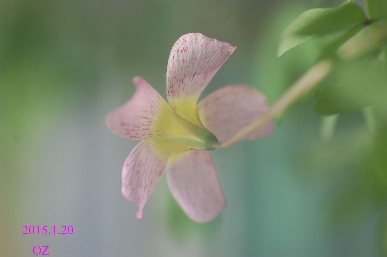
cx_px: 194
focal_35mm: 135
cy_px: 128
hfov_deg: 15.2
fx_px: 1450
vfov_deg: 10.1
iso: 400
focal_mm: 90
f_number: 4.5
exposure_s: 1/320
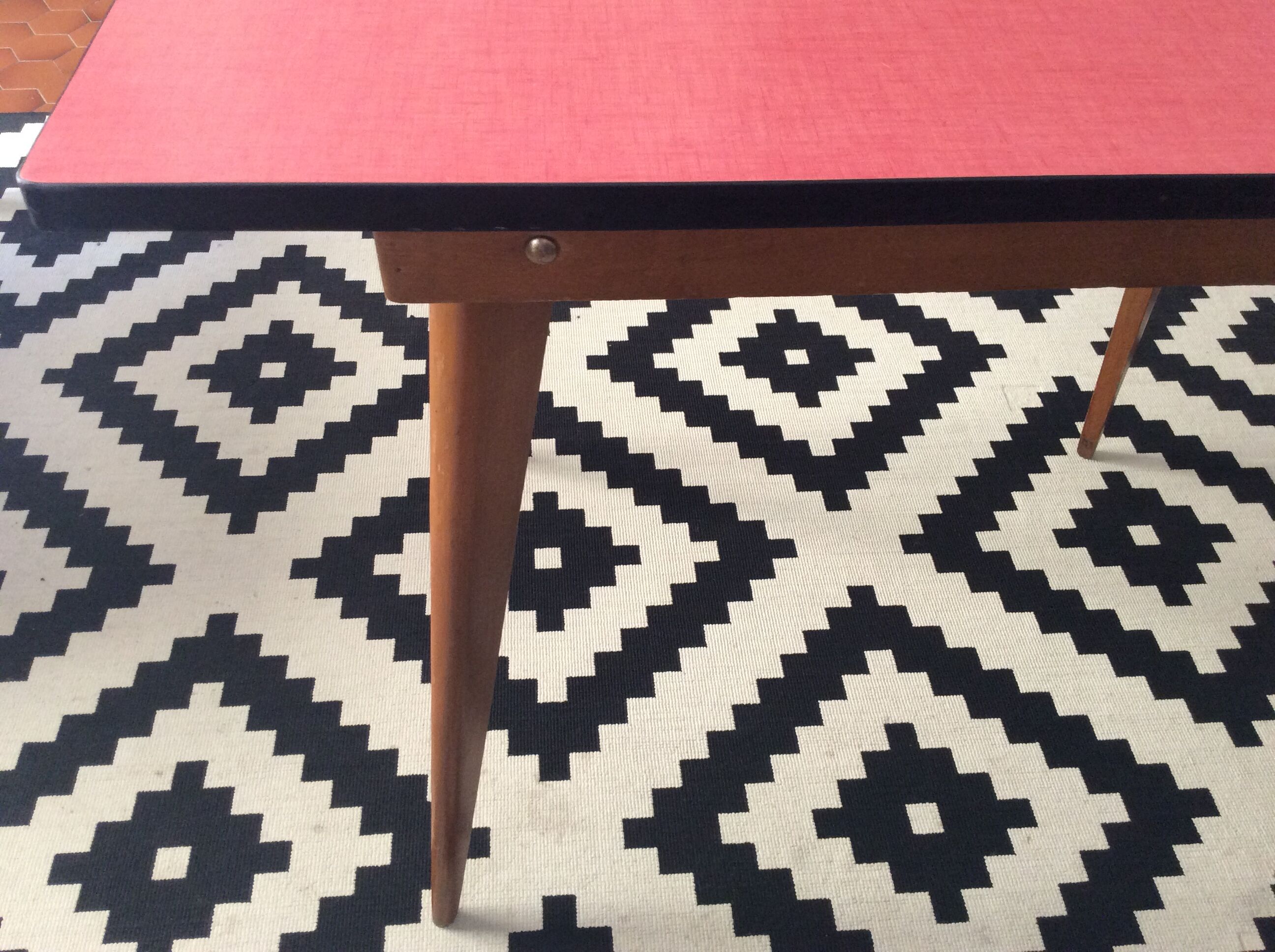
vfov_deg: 44.1
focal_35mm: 32
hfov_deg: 56.9
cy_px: 476
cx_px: 638
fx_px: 1177
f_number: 2.4
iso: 160
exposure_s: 1/25
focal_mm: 3.3
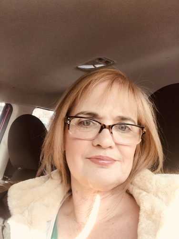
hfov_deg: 44.2
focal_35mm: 32
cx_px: 90
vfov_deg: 56.8
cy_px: 120
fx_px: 220
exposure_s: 1/93
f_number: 2.2
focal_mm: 2.87
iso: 32
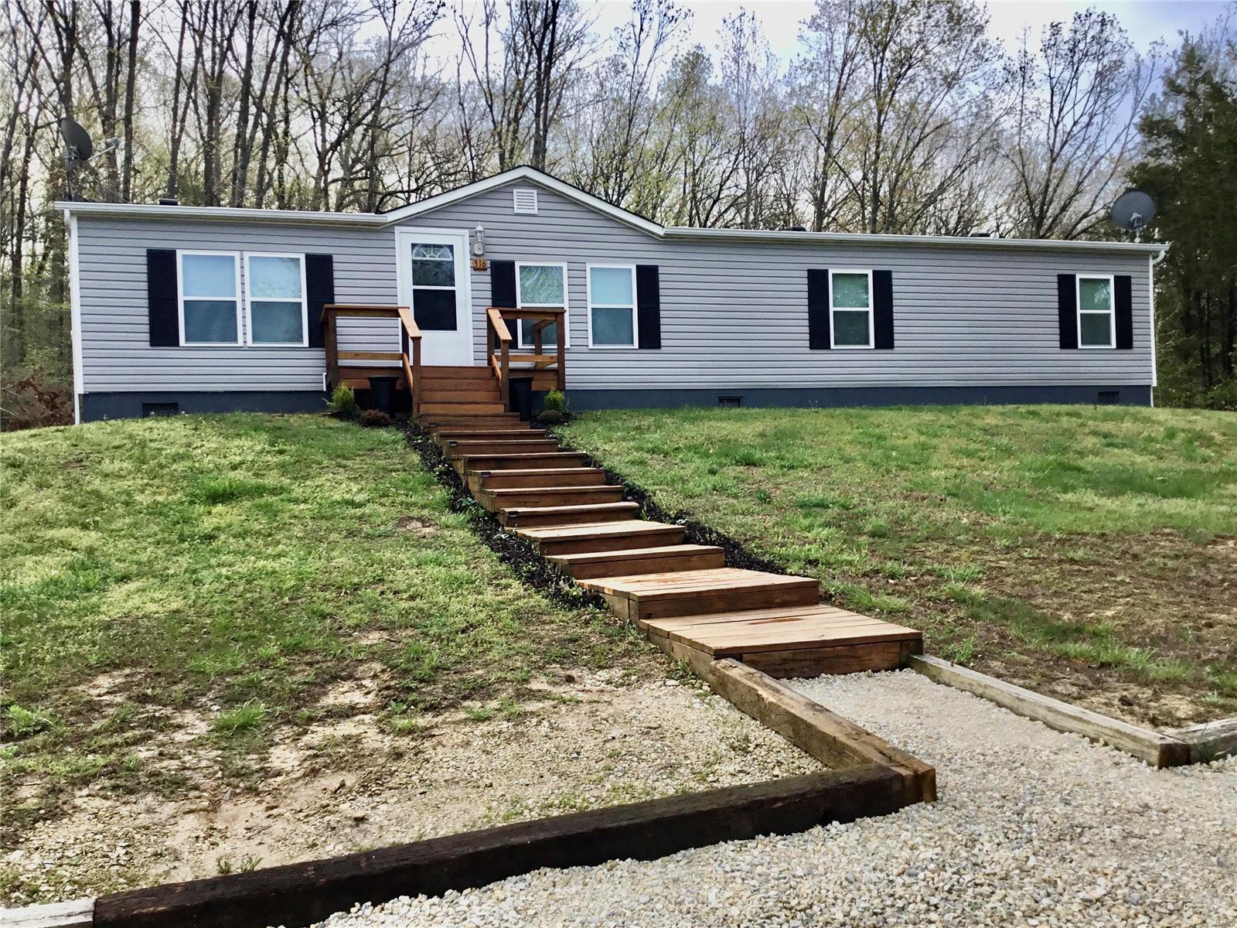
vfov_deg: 45.4
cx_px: 618
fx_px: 1108
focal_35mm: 31
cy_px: 464
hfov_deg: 58.4
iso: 25
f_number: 2.4
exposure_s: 1/539
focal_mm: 3.3
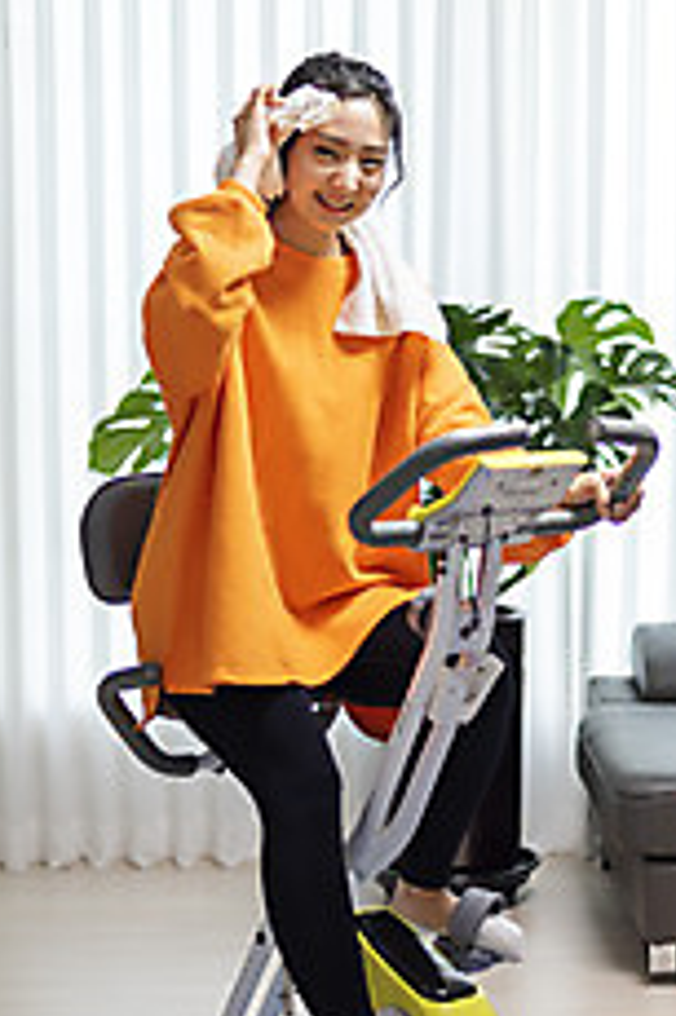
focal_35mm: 87
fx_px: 2454
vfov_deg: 23.4
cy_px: 508
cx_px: 484
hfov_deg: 15.6
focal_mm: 50
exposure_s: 1/400
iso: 500
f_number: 1.6
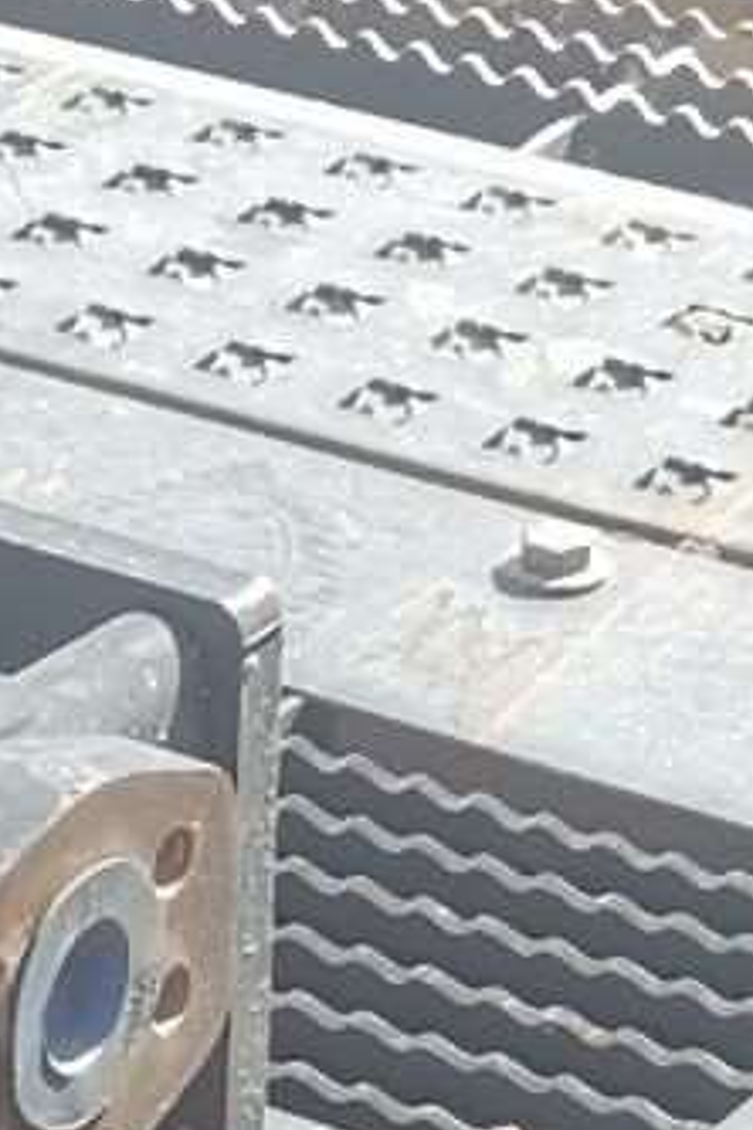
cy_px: 2151
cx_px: -142
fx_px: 6776
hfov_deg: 6.3
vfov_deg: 9.0
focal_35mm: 216
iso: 50
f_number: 1.8
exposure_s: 1/1250
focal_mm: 4.75
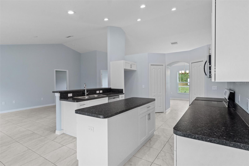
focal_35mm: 18
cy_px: 83
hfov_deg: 90.0
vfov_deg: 67.4
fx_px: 124
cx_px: 124
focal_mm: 12
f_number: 8
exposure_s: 1/2
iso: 640
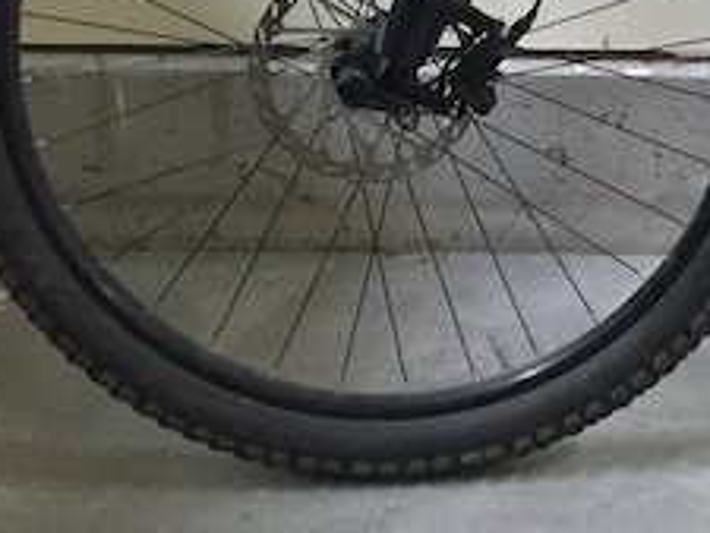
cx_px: 1041
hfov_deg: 17.3
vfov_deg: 13.6
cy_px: -237
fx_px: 2114
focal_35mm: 103
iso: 100
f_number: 2.2
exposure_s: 1/15
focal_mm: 4.15
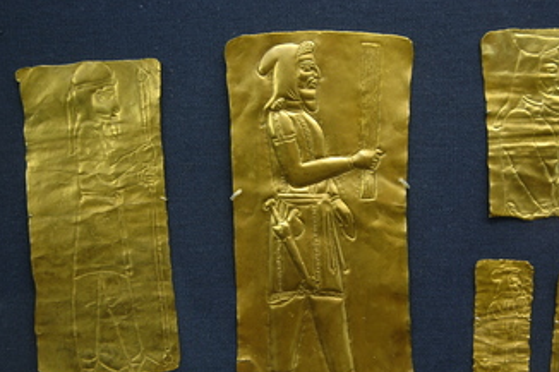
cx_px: 305
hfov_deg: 34.1
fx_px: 911
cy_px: 194
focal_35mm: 59
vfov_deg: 23.1
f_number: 4
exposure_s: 1/15
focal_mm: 29
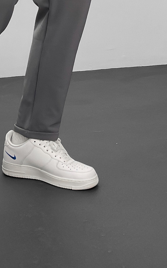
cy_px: 3
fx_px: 502
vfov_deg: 28.1
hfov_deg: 18.7
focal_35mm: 69
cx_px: 29
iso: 50
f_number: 1.8
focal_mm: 3
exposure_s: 1/100
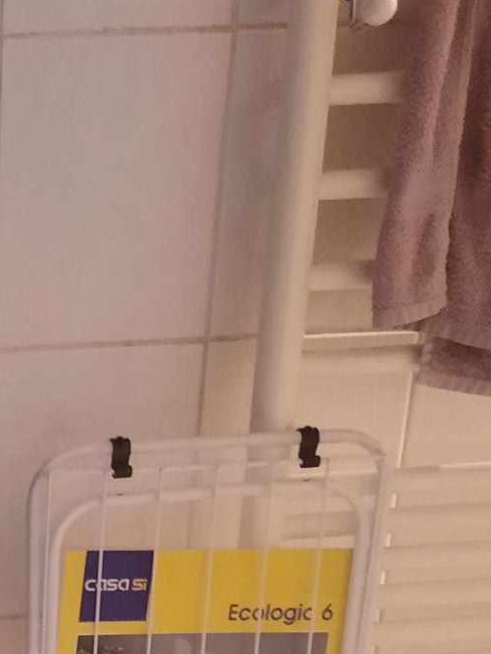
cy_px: 842
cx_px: -242
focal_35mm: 81
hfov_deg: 16.6
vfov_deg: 21.8
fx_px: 1531
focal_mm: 4.6
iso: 400
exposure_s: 1/33
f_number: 2
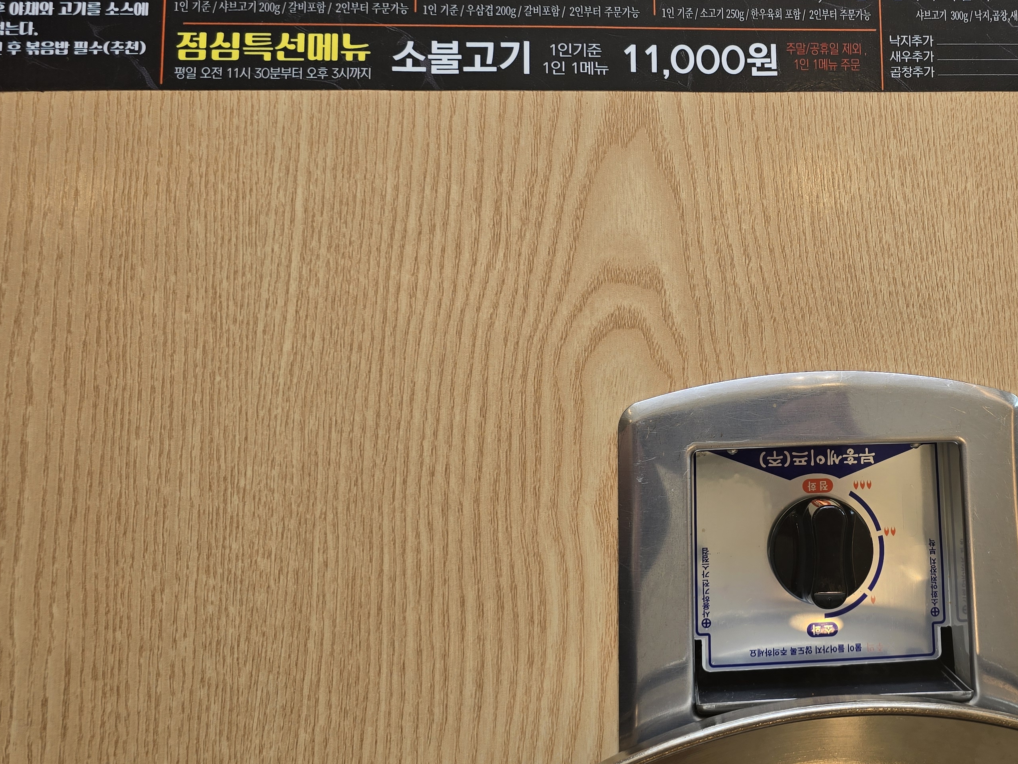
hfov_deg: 49.2
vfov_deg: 39.0
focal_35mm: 36
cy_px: 232
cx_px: 768
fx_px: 1059
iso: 16
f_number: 1.7
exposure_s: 1/120
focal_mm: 6.3
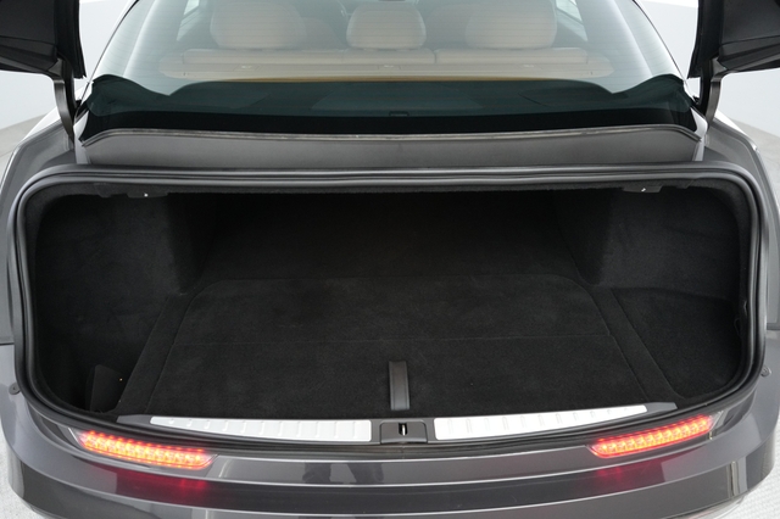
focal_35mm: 25
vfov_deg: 51.2
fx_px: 541
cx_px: 390
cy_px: 260
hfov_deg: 71.5
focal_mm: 25
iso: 5000
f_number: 2.8
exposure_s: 1/160
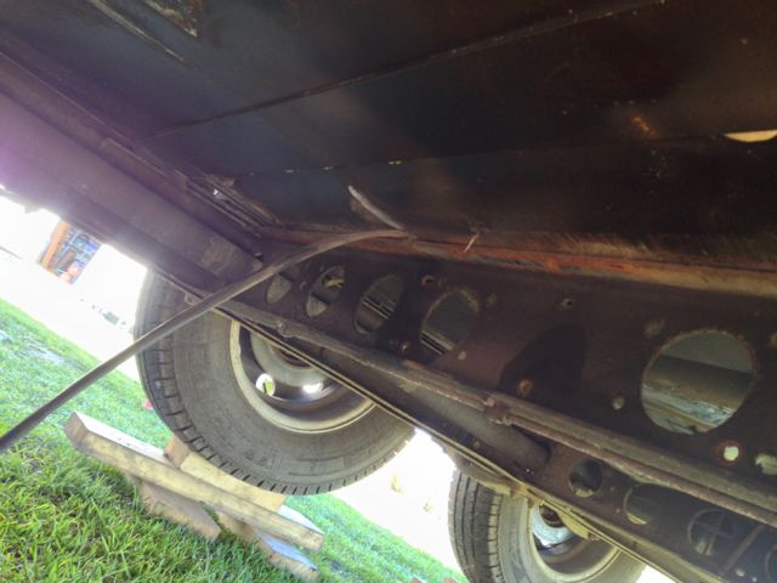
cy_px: 292
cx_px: 388
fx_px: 786
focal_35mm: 35
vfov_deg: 40.7
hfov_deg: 52.6
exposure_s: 1/20
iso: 80
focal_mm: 4.28
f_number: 2.4
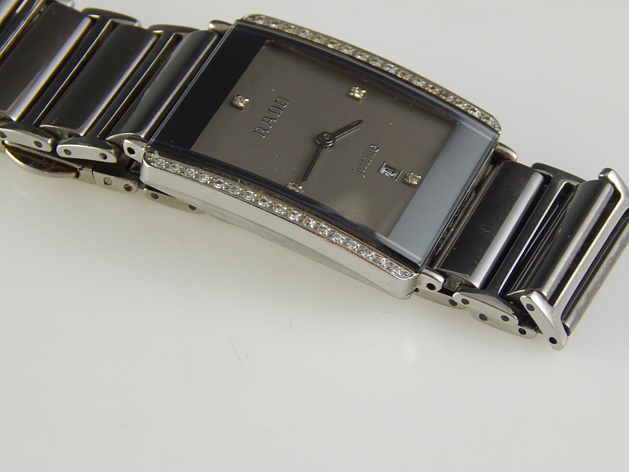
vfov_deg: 9.3
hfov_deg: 12.3
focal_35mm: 160
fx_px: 2907
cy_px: 236
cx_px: 314
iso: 280
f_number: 5.1
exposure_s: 1/30
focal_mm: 28.7
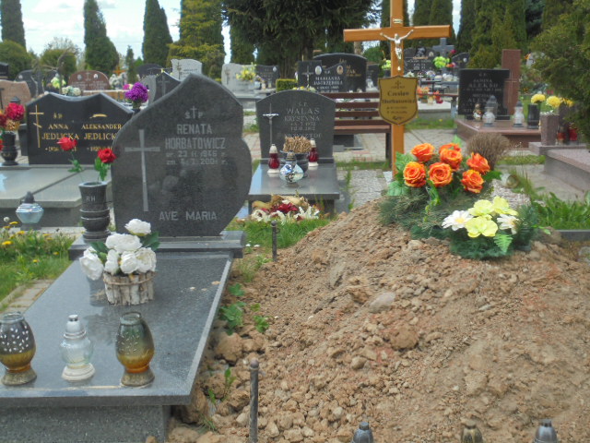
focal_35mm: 43
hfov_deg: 43.9
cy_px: 222
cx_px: 295
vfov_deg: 33.6
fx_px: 733
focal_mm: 7.8
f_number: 4.5
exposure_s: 1/250
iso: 100
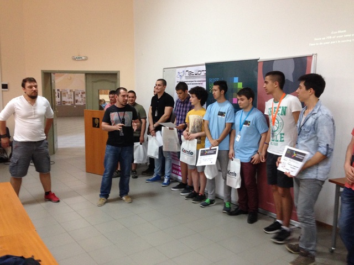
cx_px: 177
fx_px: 337
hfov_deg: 55.4
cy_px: 132
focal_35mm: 33
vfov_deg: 42.9
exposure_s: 1/20
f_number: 2.4
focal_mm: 4.12
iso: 200
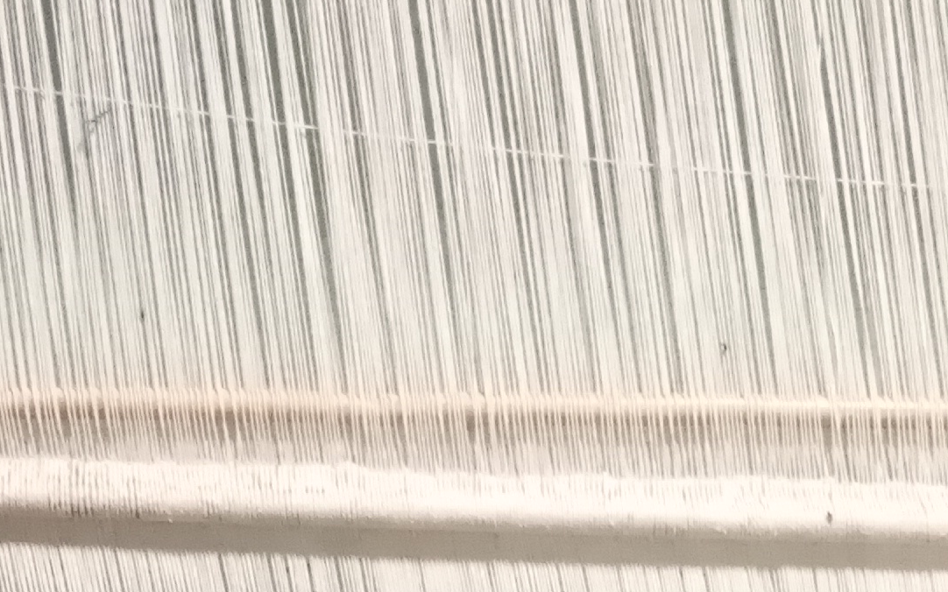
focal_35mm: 106
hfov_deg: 19.6
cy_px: 882
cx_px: 607
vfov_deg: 11.8
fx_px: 2738
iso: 1188
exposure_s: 1/20
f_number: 1.8
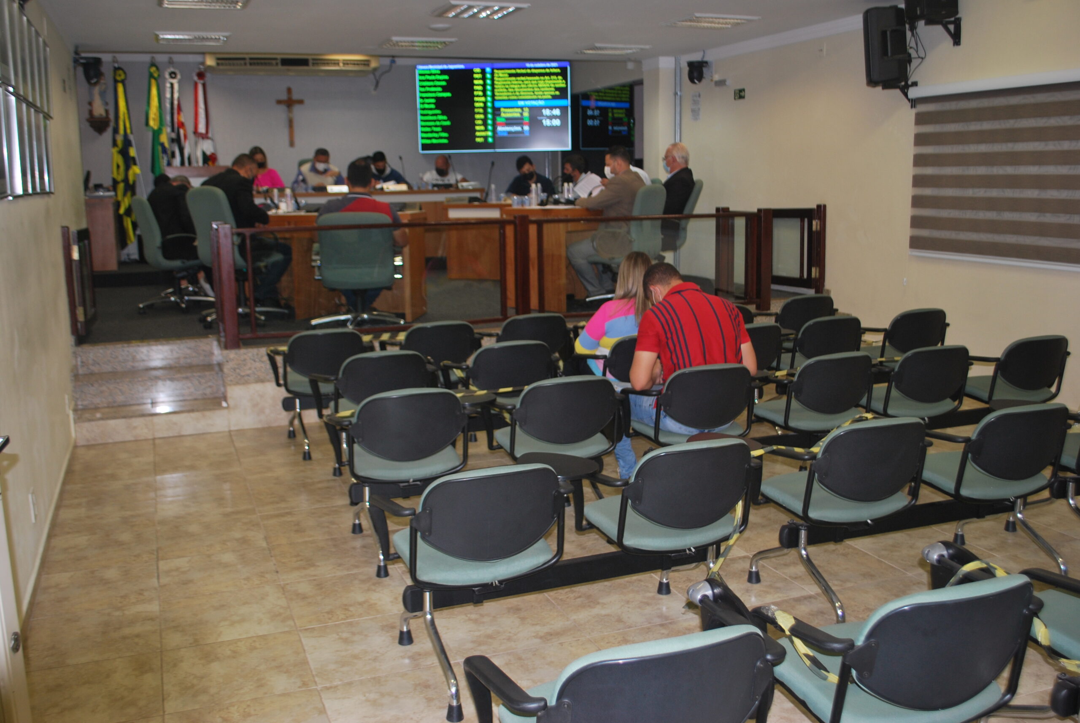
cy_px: 362
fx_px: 991
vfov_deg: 40.1
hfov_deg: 57.2
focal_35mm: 33
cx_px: 540
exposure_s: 1/60
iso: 200
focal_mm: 22
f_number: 4
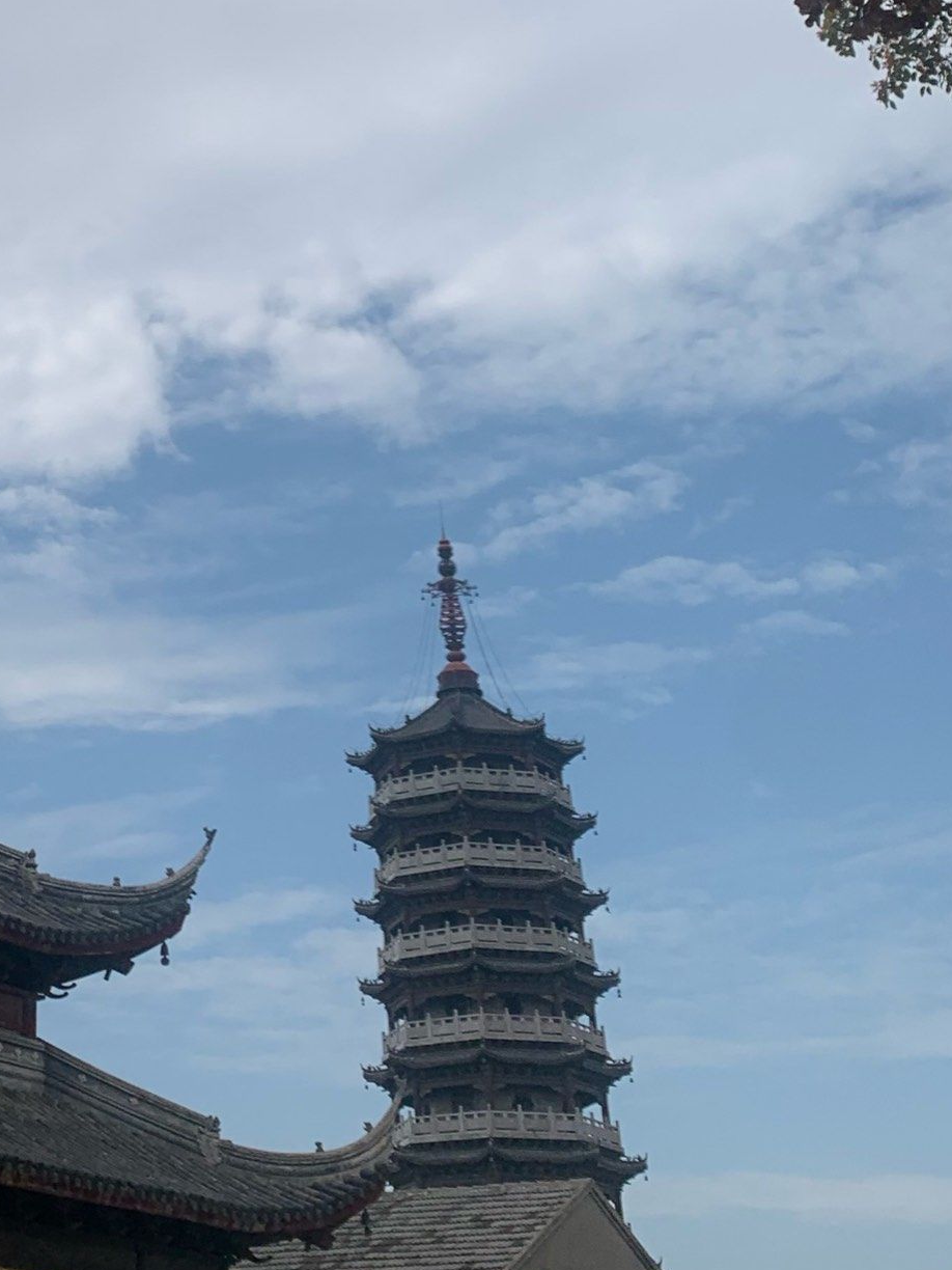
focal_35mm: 58
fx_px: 2127
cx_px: -57
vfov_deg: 32.4
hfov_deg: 23.8
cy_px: 269
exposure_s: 1/6061
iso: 25
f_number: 1.8
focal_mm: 4.25
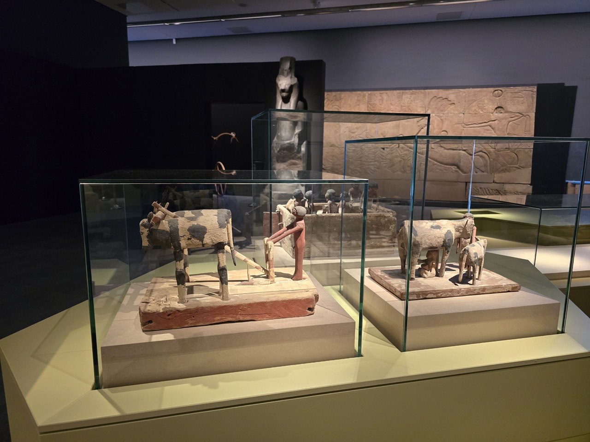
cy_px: 221
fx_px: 392
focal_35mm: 23
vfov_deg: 58.9
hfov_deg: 73.9
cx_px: 295
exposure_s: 1/120
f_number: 1.7
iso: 1000
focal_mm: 6.3
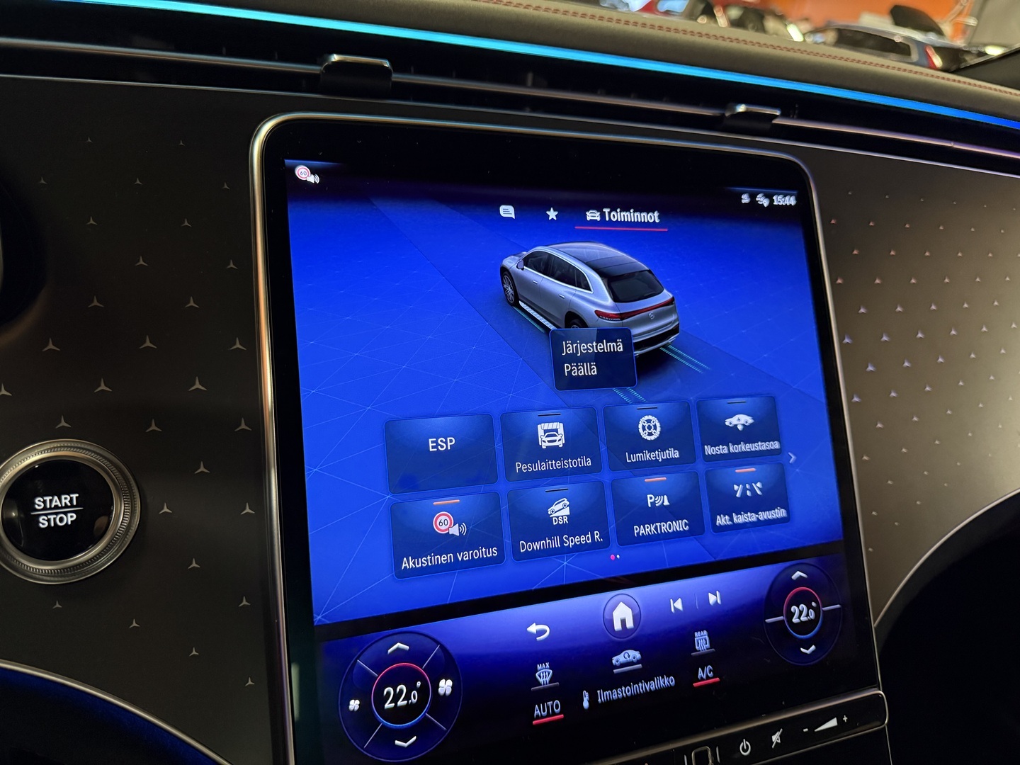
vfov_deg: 56.8
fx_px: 707
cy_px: 382
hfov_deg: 71.6
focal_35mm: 24
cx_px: 510
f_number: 1.78
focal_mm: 6.76
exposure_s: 1/33
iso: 640
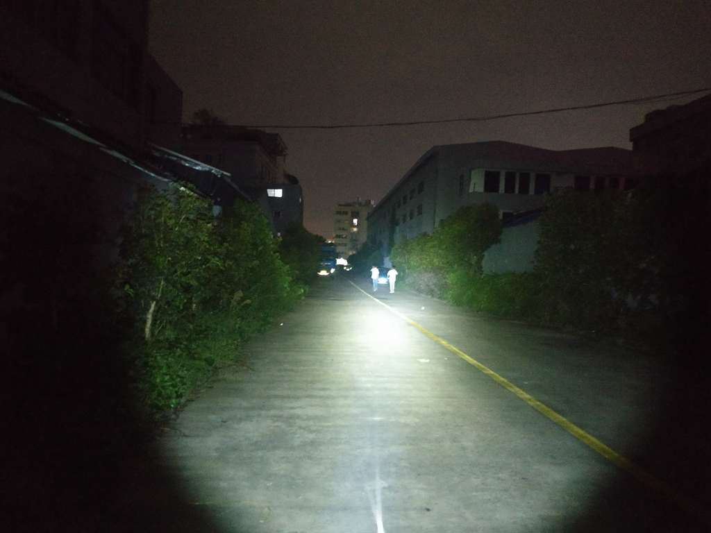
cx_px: 356
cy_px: 266
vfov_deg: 44.2
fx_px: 657
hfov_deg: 56.8
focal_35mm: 32
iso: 9746
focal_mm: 4.5
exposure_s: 1/12
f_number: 2
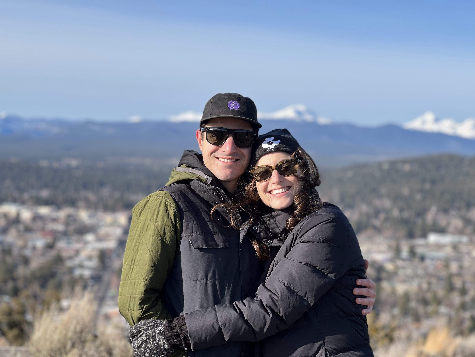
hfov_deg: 25.3
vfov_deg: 19.1
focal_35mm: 77
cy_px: 178
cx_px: 238
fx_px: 1057
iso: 32
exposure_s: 1/536
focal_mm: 9
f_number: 2.8
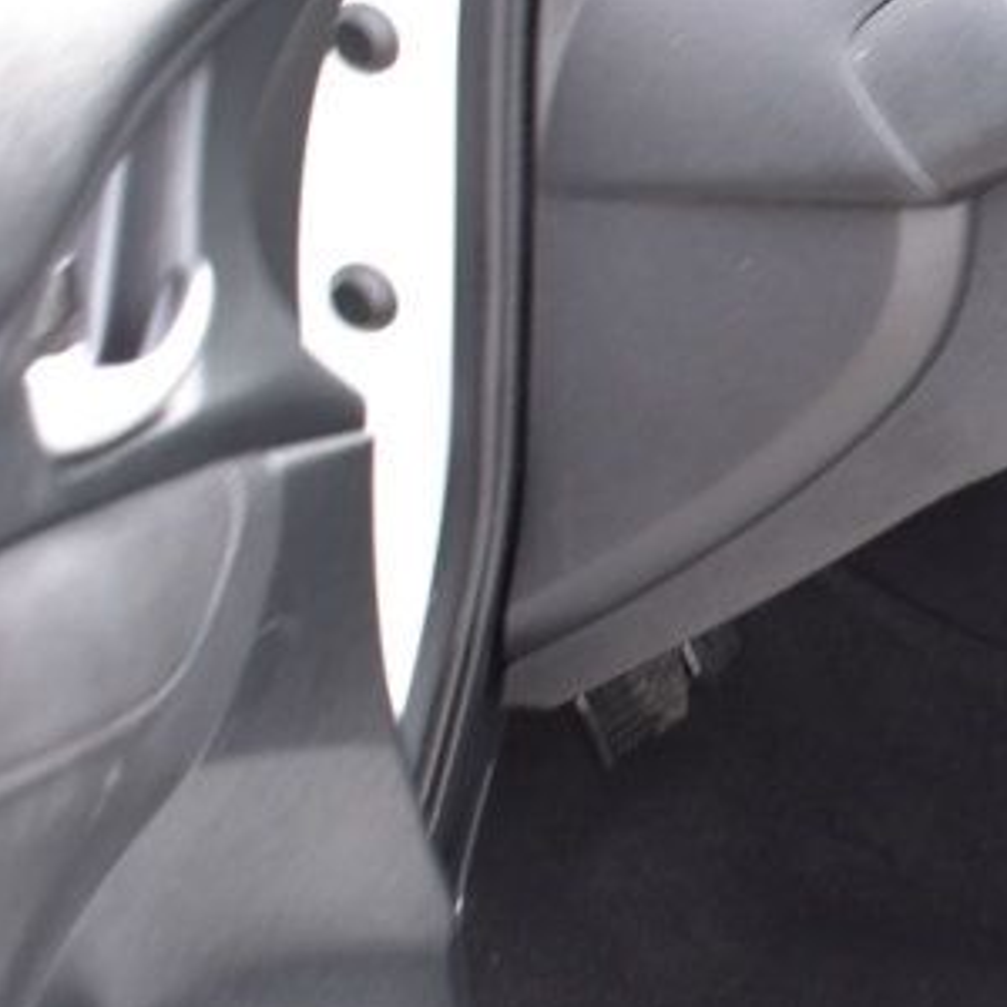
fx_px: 3866
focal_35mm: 117
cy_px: 587
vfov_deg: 14.8
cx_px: 1604
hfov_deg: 13.8
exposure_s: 1/20
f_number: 6.3
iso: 400
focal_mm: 27
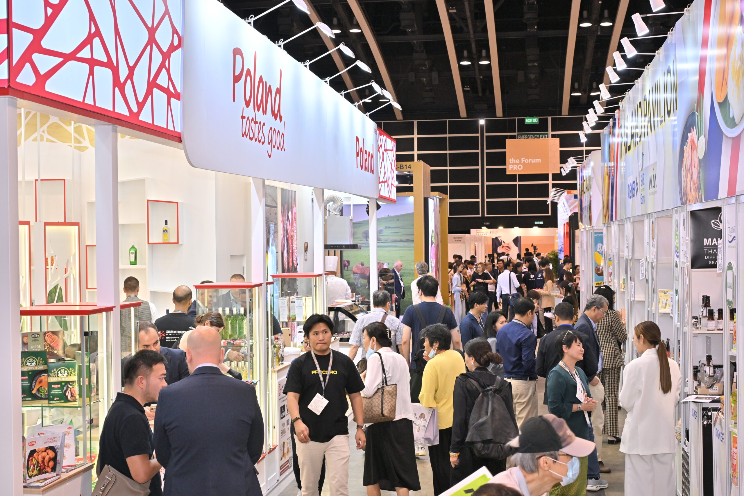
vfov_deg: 26.0
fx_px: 1075
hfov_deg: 38.2
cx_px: 372
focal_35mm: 52
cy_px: 248
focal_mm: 52
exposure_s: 1/125
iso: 800
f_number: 8
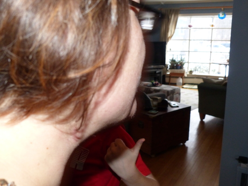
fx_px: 265
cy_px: 93
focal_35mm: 37
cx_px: 124
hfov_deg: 50.1
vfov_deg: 38.7
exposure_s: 1/80
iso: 400
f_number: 2.8
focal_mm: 6.6
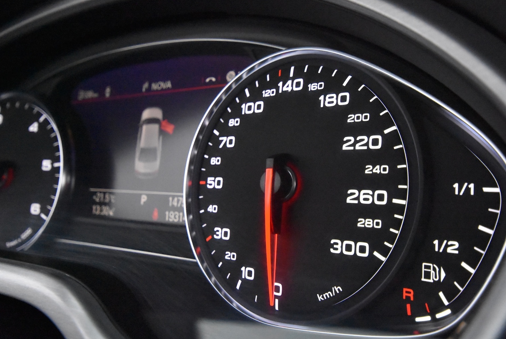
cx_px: 268
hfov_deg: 58.6
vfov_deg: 41.2
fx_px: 450
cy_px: 167
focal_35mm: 32
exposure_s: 1/60
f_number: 5.6
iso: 12800
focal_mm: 20
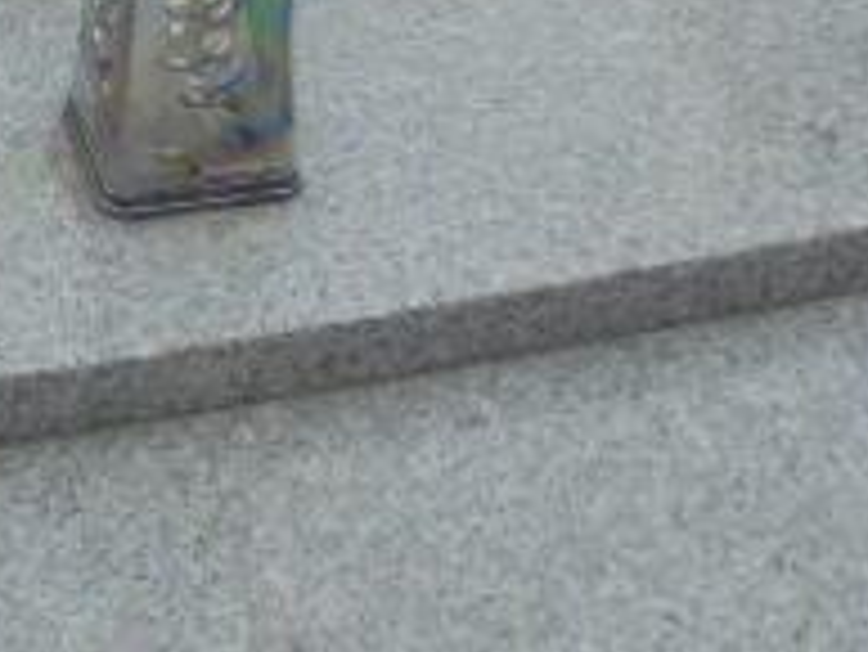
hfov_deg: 22.2
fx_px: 2158
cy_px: -423
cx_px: 76
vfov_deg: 15.4
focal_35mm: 86
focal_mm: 4.6
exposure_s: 1/500
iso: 100
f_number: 3.5
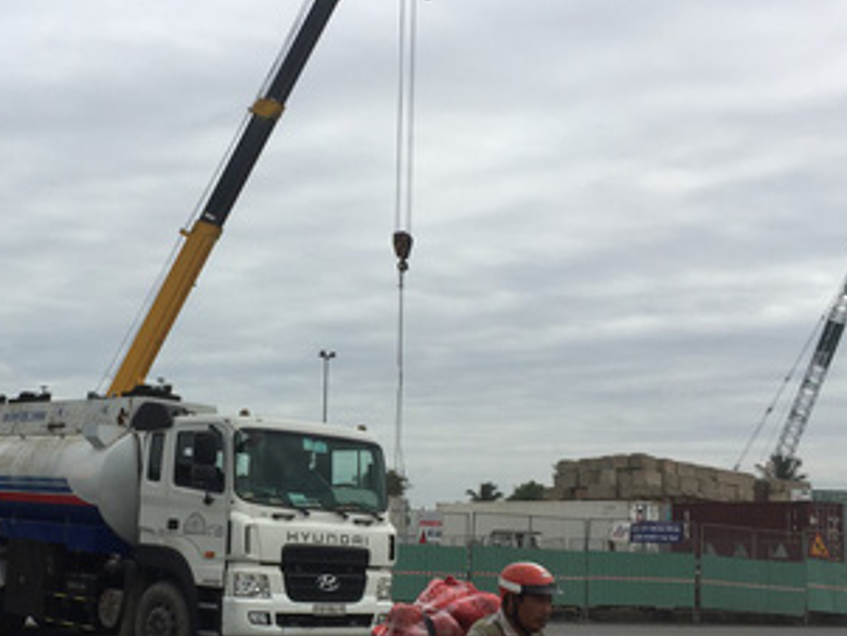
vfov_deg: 27.7
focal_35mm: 52
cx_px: 225
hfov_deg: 36.1
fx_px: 1273
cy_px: 460
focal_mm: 4.15
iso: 32
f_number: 2.2
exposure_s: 1/2825
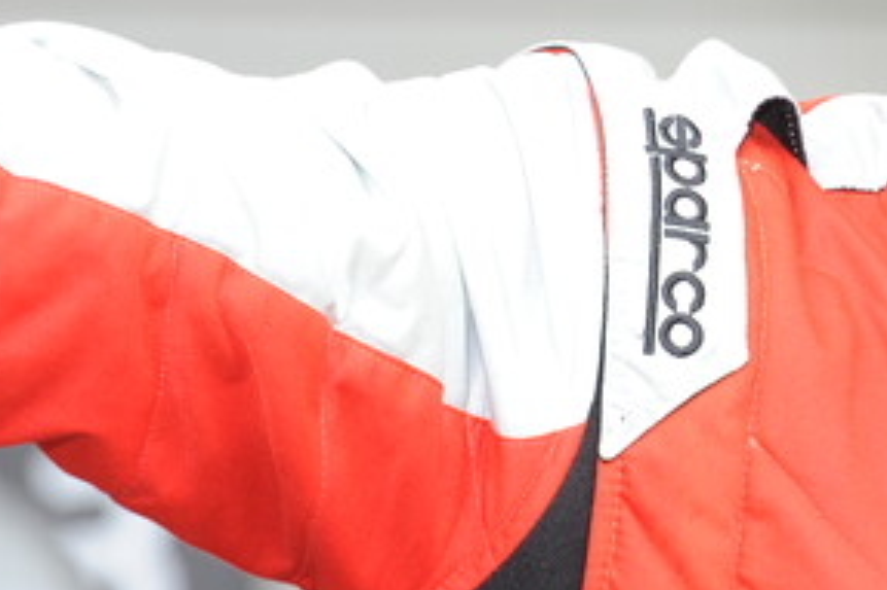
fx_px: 8347
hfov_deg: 6.0
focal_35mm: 339
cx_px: 1063
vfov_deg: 4.0
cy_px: -22
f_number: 9.5
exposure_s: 1/250
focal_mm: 135
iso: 800
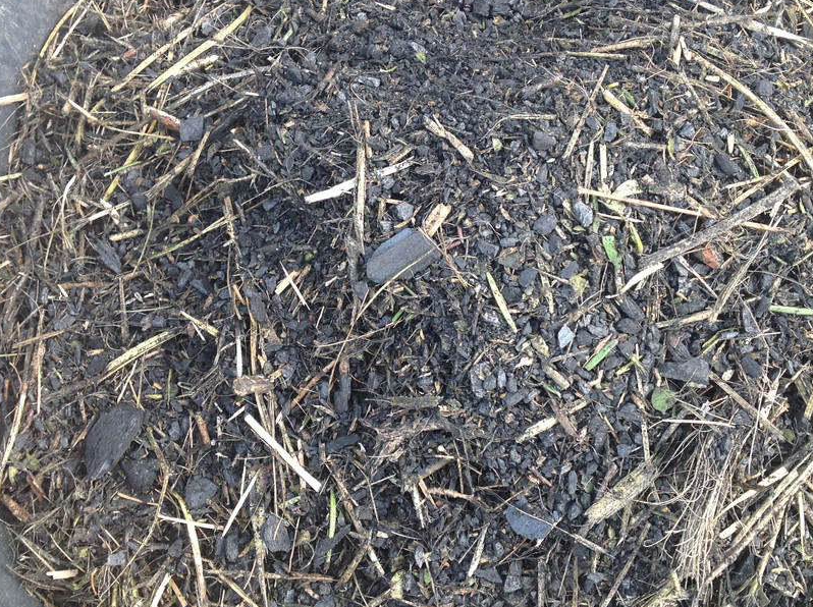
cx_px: 372
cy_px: 280
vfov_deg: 30.8
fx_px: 1102
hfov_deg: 40.5
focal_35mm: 47
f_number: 2.4
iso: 50
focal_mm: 4.28
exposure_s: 1/120
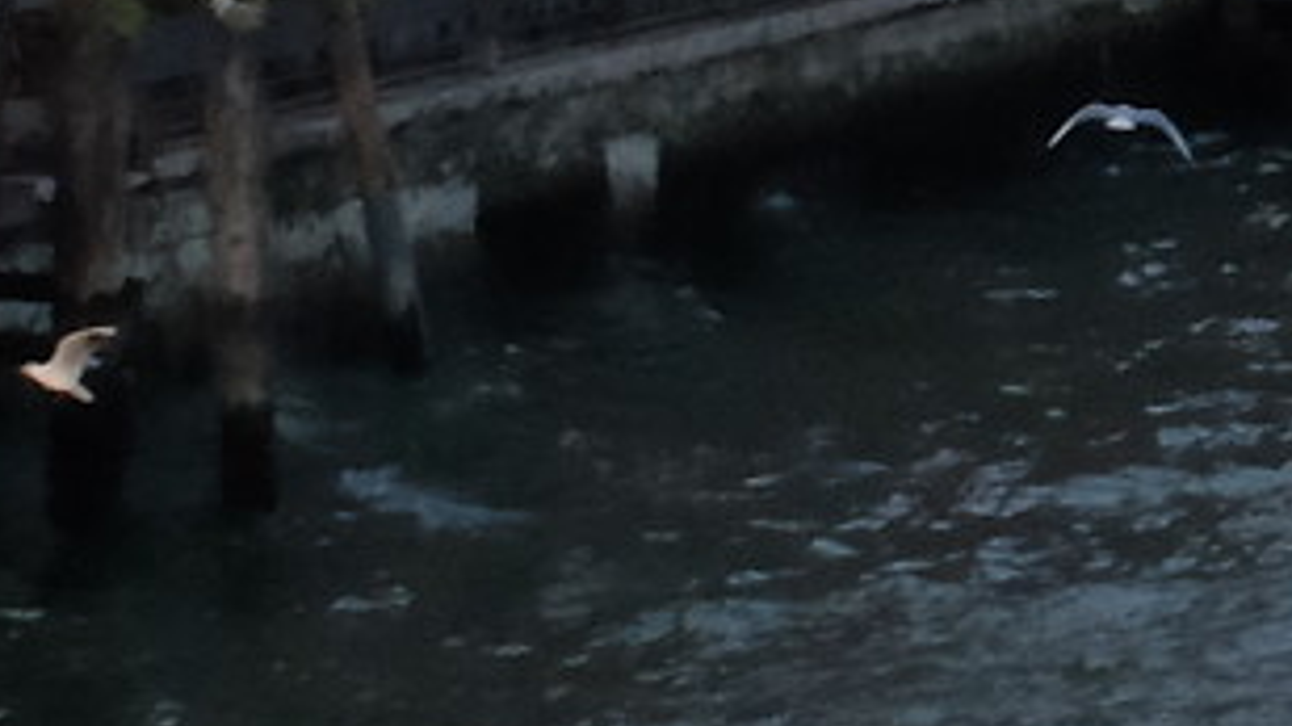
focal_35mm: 384
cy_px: -831
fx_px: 13151
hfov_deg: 5.4
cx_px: 3511
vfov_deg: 3.1
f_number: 22
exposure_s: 1/210
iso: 3200
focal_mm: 31.1
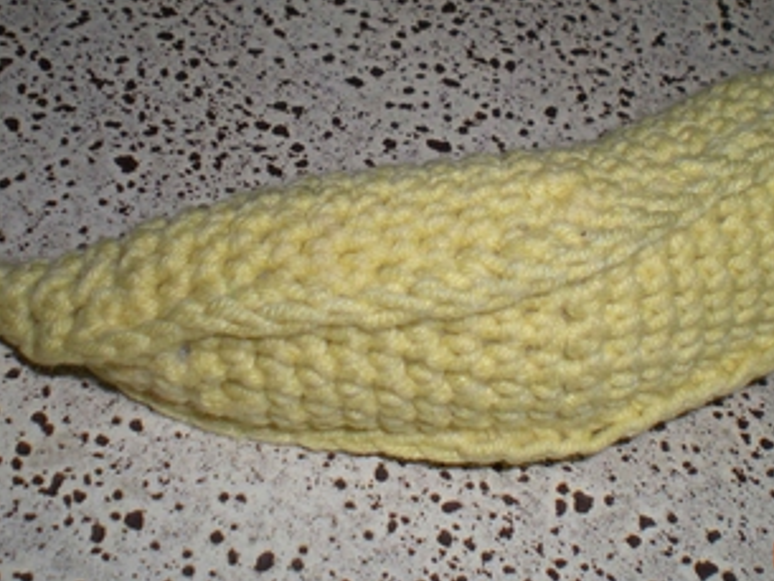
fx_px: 1454
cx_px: 447
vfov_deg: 22.5
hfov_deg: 29.8
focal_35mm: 65
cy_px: 216
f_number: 4.9
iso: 64
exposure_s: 1/60
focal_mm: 7.4
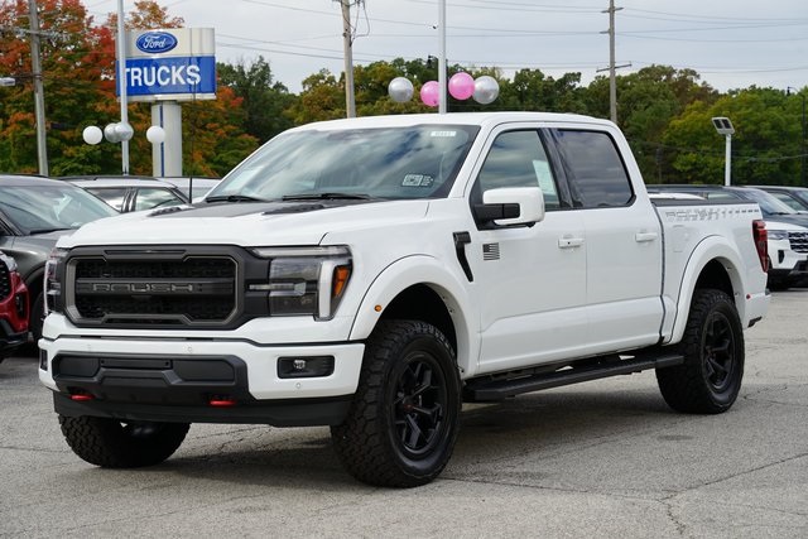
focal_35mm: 77
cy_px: 270
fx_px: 1729
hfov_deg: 26.3
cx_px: 404
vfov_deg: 17.7
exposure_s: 1/100
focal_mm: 77
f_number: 10
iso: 100
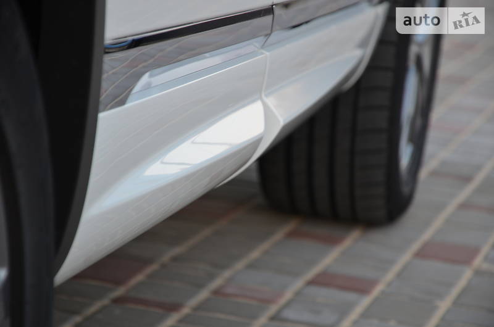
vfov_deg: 8.7
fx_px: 2157
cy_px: 164
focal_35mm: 158
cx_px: 247
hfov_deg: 13.1
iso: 400
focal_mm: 105
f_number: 5.6
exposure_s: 1/60
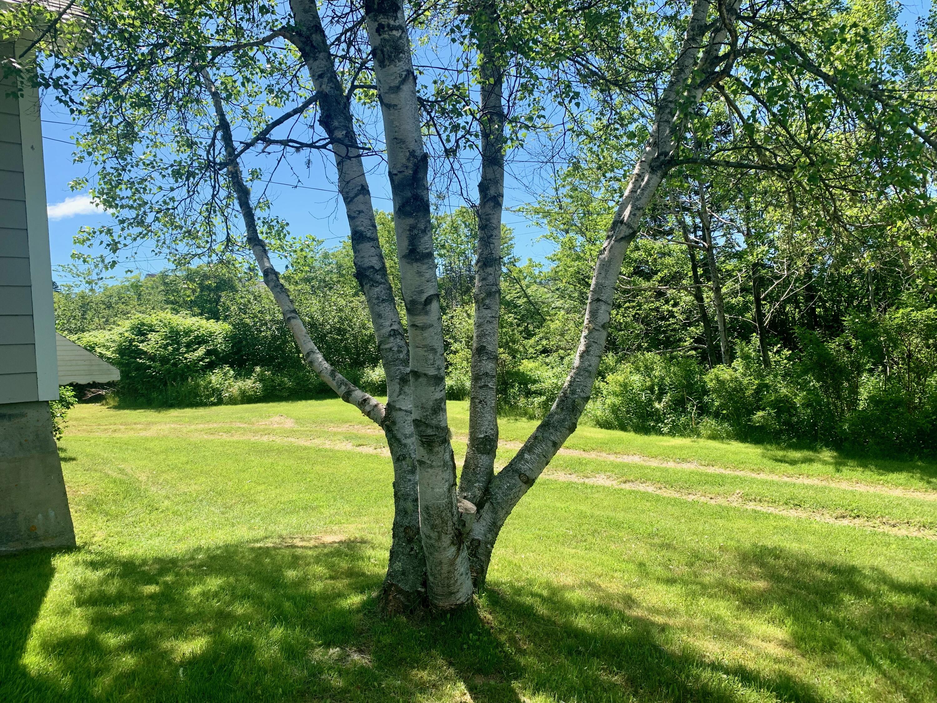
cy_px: 352
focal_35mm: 26
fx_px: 704
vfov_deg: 53.1
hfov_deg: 67.3
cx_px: 468
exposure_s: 1/1111
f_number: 1.8
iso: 25
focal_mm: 4.25
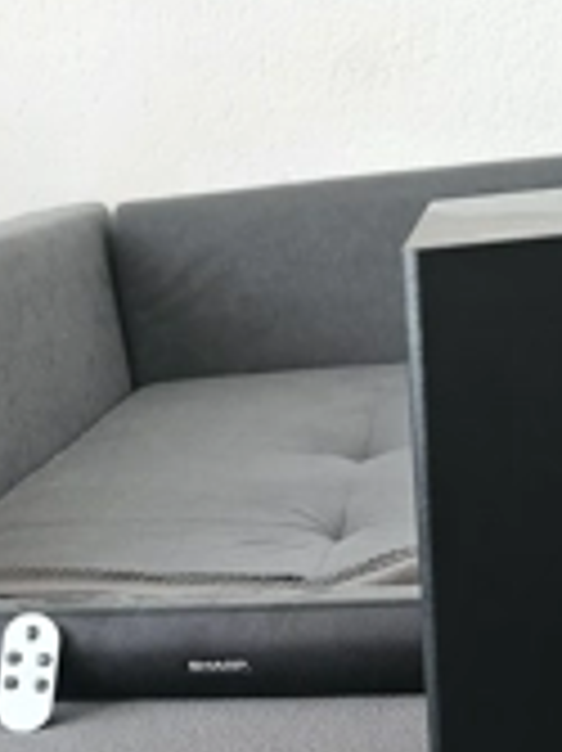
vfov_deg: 31.6
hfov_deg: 26.5
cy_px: 797
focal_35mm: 55
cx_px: 324
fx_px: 1192
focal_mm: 6.3
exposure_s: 1/50
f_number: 1.7
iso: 640
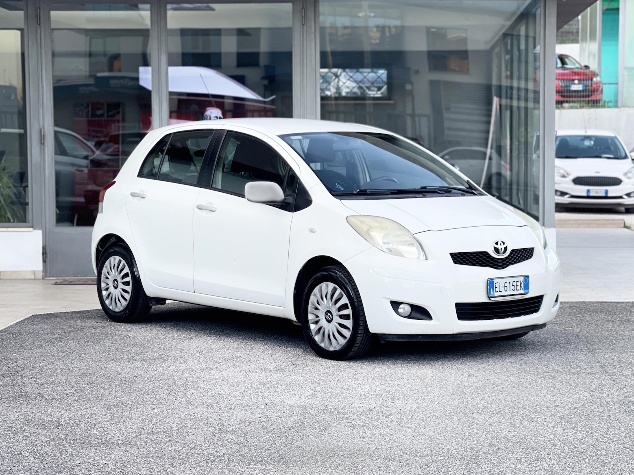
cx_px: 317
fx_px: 1172
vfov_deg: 22.9
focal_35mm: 64
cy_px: 238
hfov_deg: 30.3
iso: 50
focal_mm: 7.5
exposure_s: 1/121
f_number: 2.2
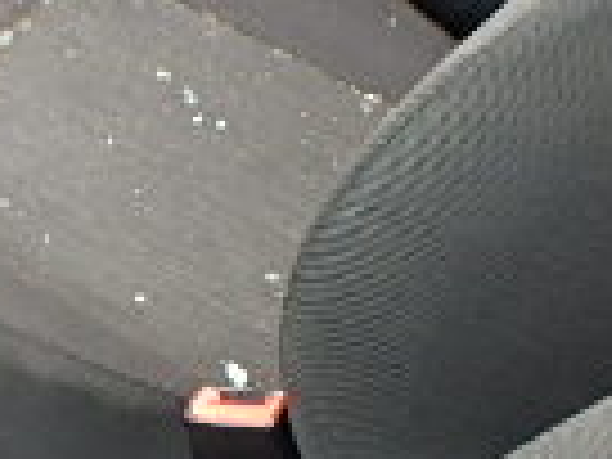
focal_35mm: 99
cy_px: 108
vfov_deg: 14.9
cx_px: -130
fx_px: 1750
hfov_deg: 18.7
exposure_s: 1/40
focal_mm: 3.7
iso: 200
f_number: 3.5
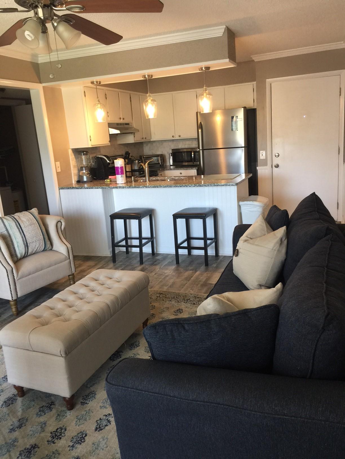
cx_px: 172
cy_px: 230
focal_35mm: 29
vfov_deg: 61.7
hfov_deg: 48.2
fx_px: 385
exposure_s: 1/15
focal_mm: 4.15
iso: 32
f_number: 2.2
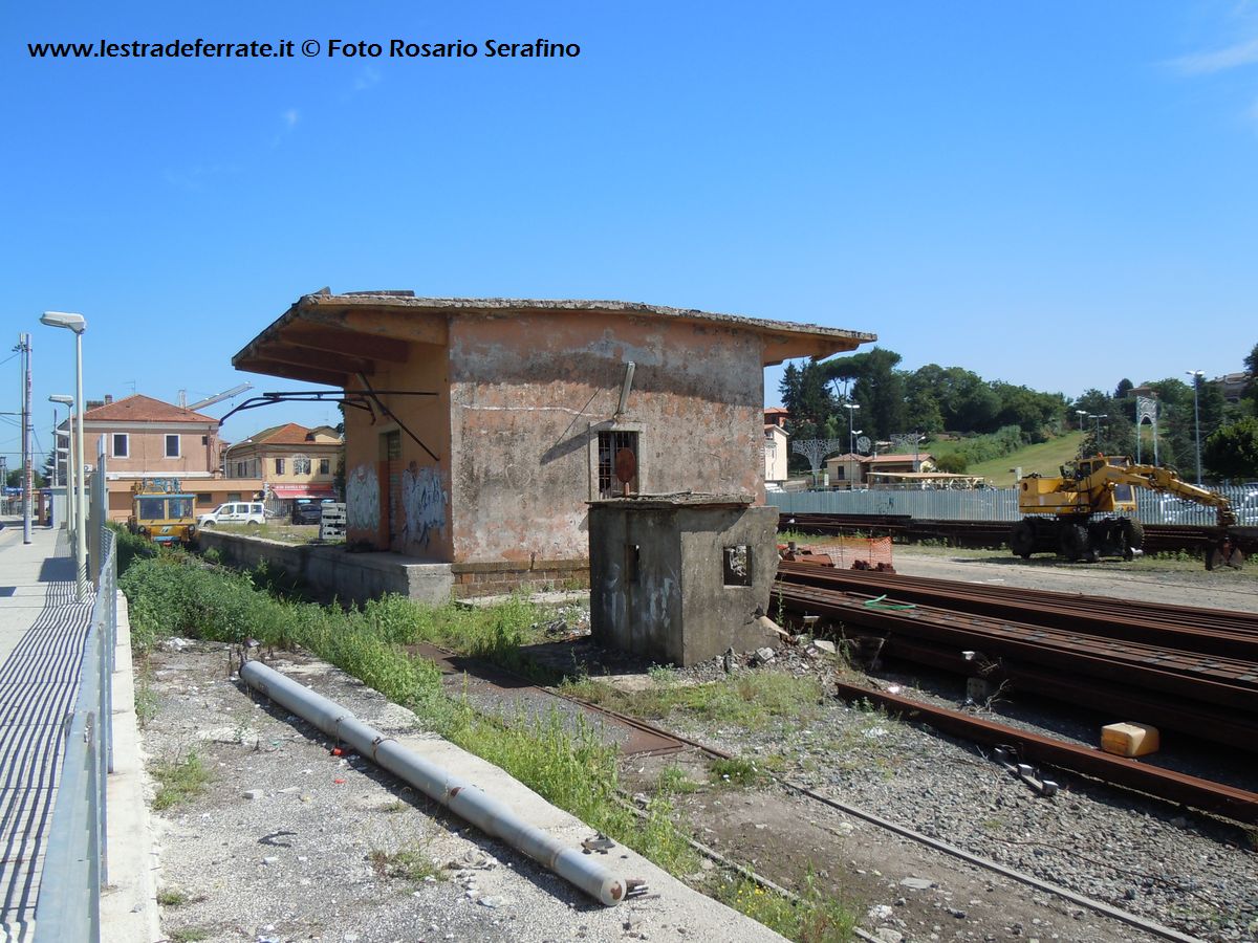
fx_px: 1090
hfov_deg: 60.0
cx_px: 629
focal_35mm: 30
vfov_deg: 46.8
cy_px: 472
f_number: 3.5
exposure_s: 1/800
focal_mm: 5.4
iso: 100
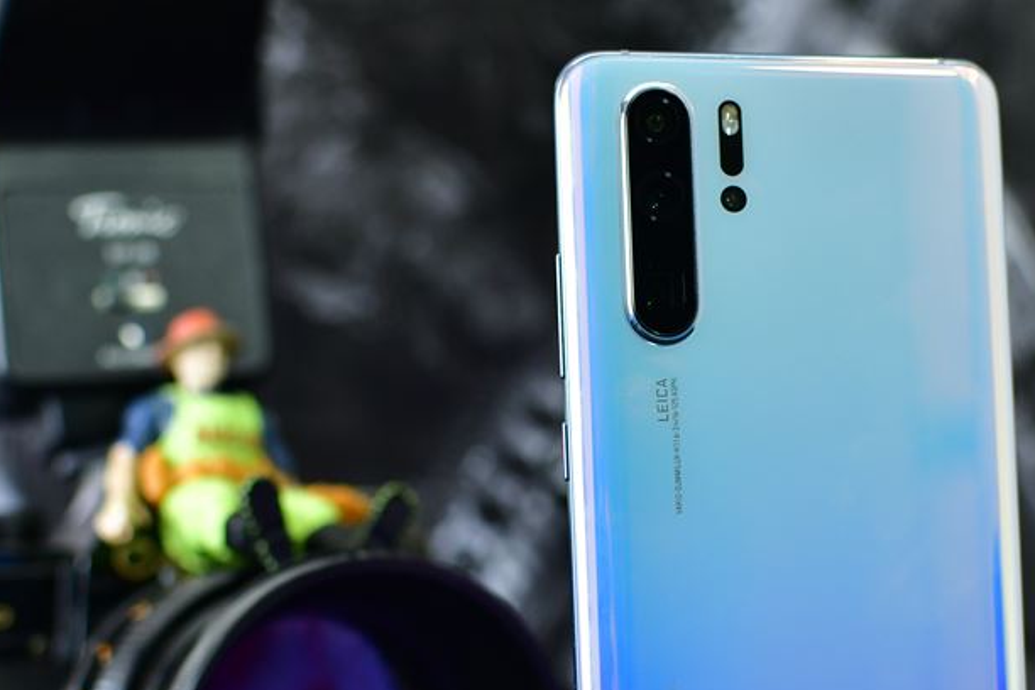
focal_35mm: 86
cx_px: 612
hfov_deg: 23.7
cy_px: 562
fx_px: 2467
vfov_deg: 15.8
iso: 1000
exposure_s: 1/100
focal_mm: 35
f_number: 2.8
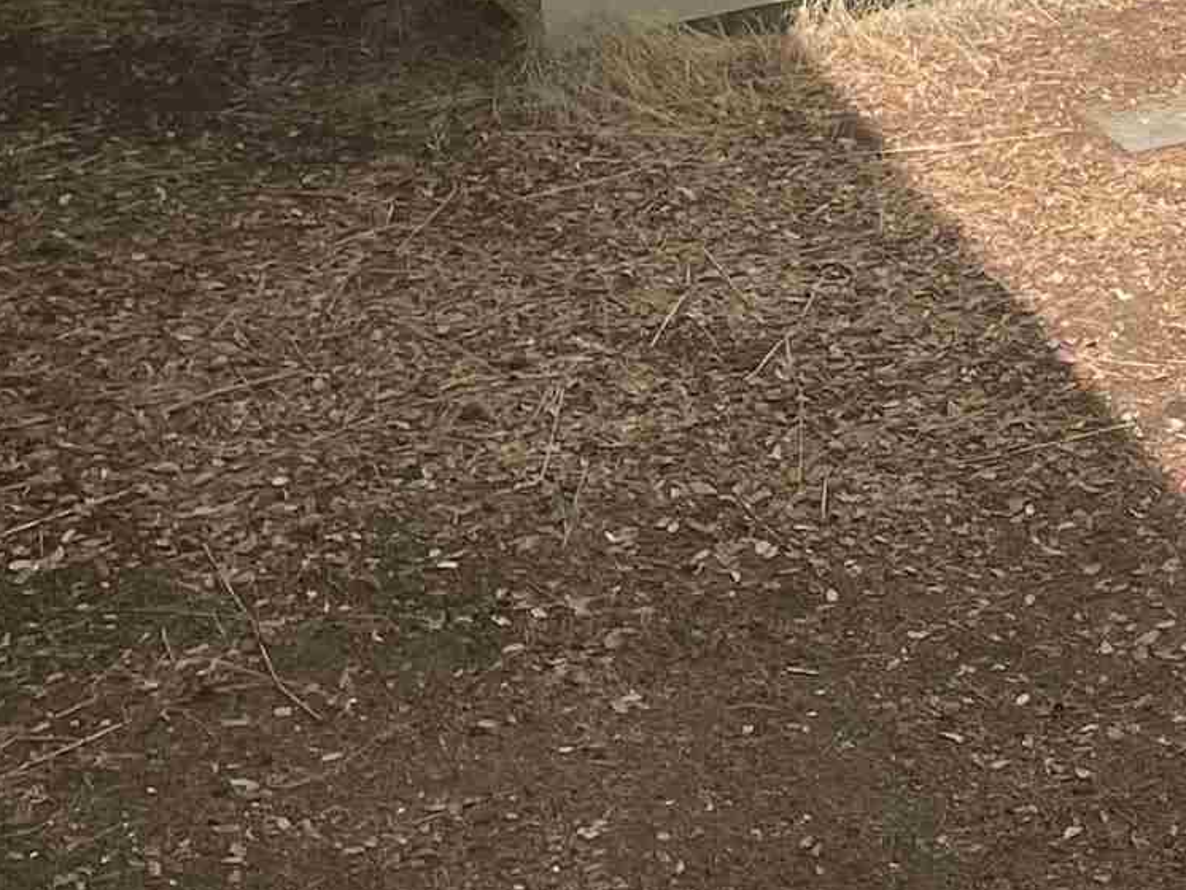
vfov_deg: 13.0
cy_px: -524
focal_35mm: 107
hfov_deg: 16.2
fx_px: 3667
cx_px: 1976
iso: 32
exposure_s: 1/2257
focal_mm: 4.2
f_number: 1.6
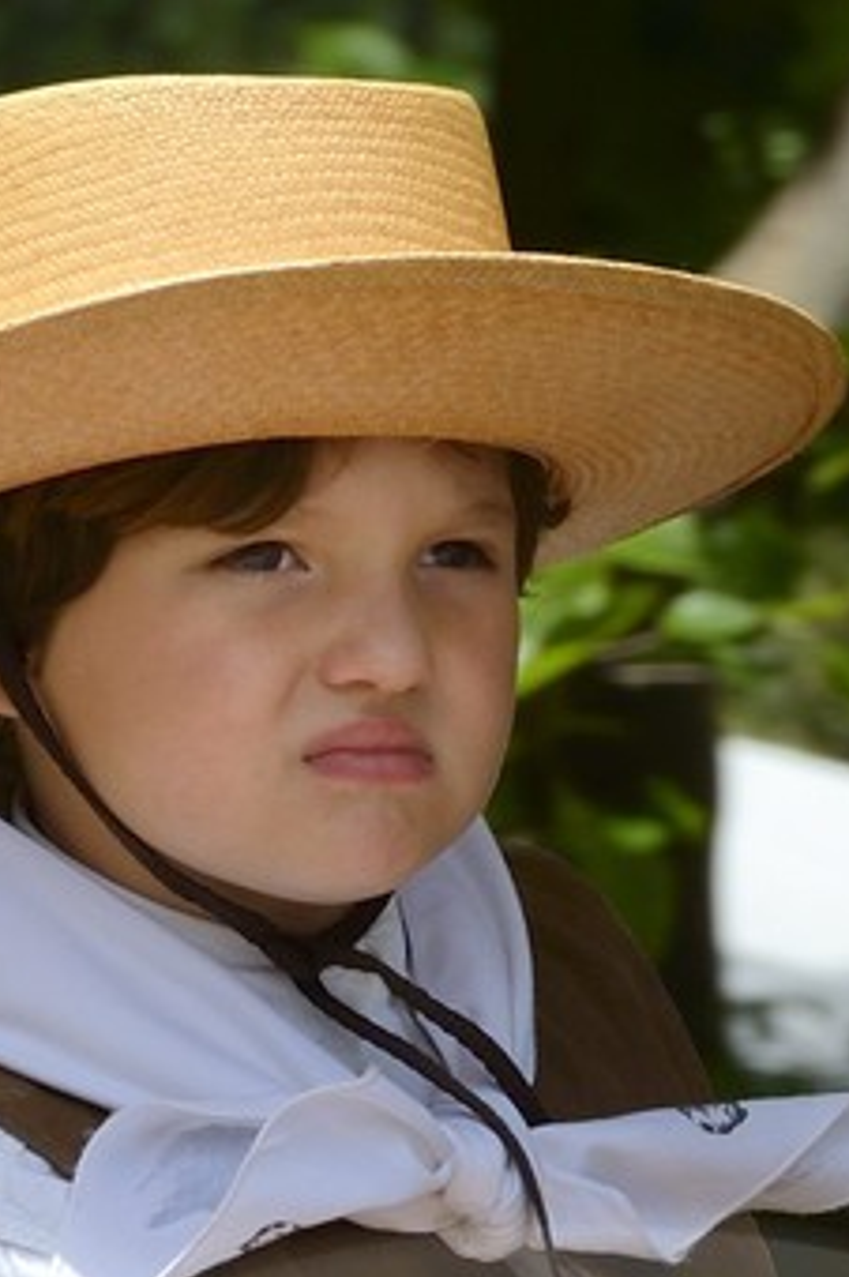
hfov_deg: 1.5
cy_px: 2396
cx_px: 590
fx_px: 33389
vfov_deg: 2.2
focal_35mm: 942
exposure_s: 1/250
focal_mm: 200
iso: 400
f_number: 14
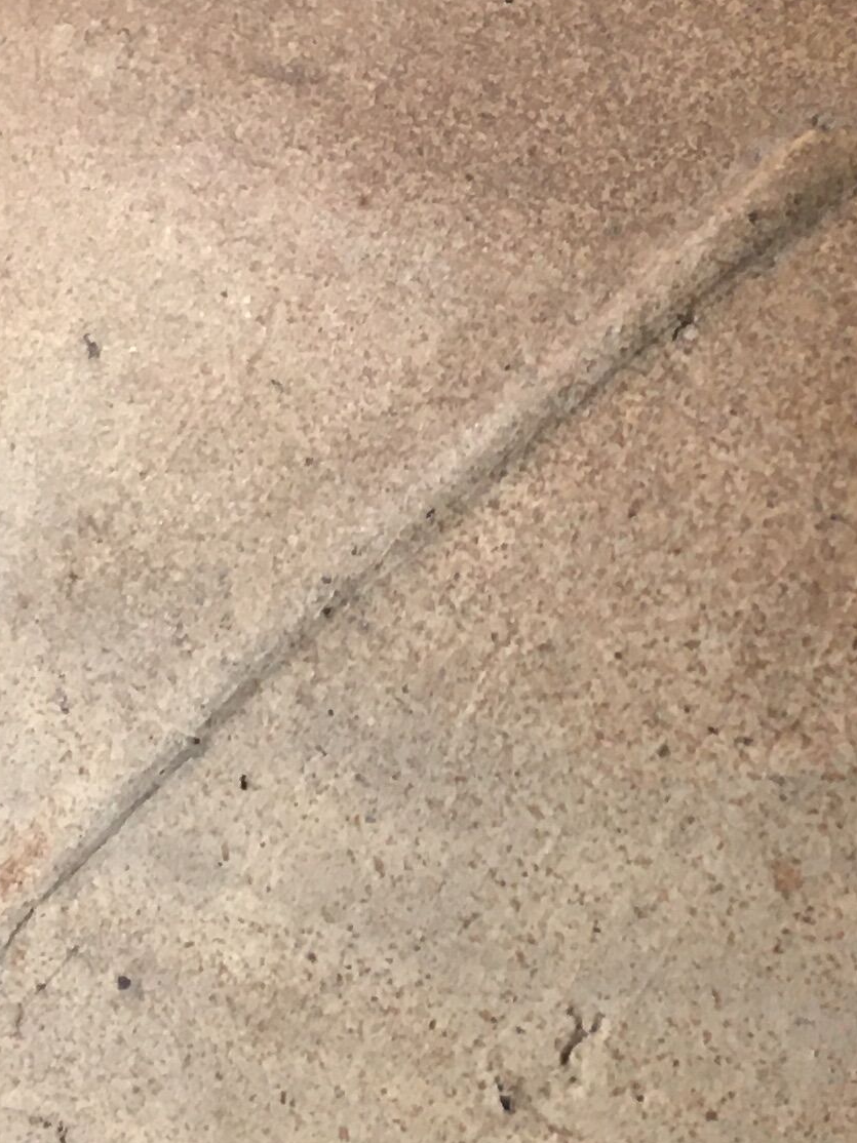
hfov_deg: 13.9
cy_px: 449
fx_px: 3467
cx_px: 885
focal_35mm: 105
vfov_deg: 18.7
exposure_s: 1/33
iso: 50
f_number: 2.2
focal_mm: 4.15
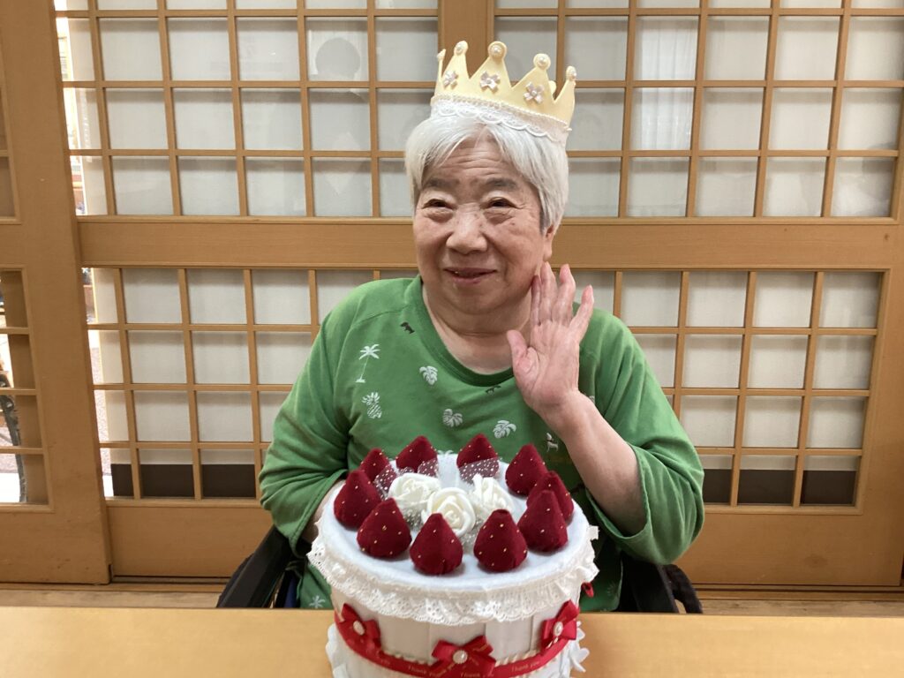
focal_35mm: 31
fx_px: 810
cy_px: 339
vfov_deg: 45.4
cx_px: 452
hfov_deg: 58.4
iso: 160
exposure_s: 1/50
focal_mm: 3.3
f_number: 2.4
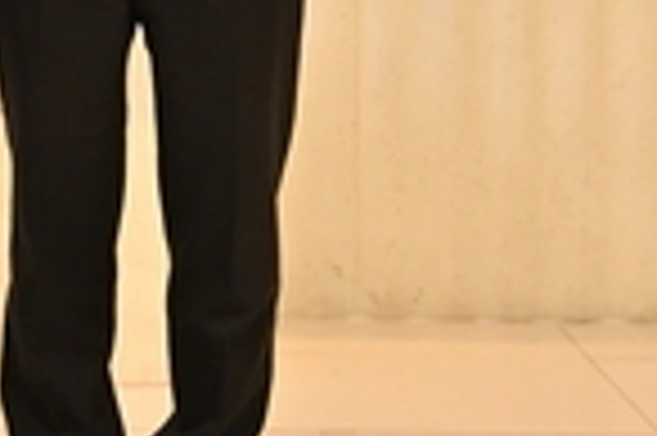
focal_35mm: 164
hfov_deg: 12.4
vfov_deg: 8.1
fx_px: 2990
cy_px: -258
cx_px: -40
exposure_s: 1/1000
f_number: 2.8
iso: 3200
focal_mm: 38
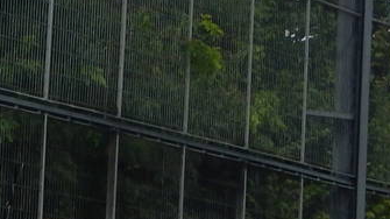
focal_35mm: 198
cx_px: -434
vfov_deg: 6.1
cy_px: 153
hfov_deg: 10.0
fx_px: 2046
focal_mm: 6.8
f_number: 6.9
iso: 125
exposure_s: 1/500
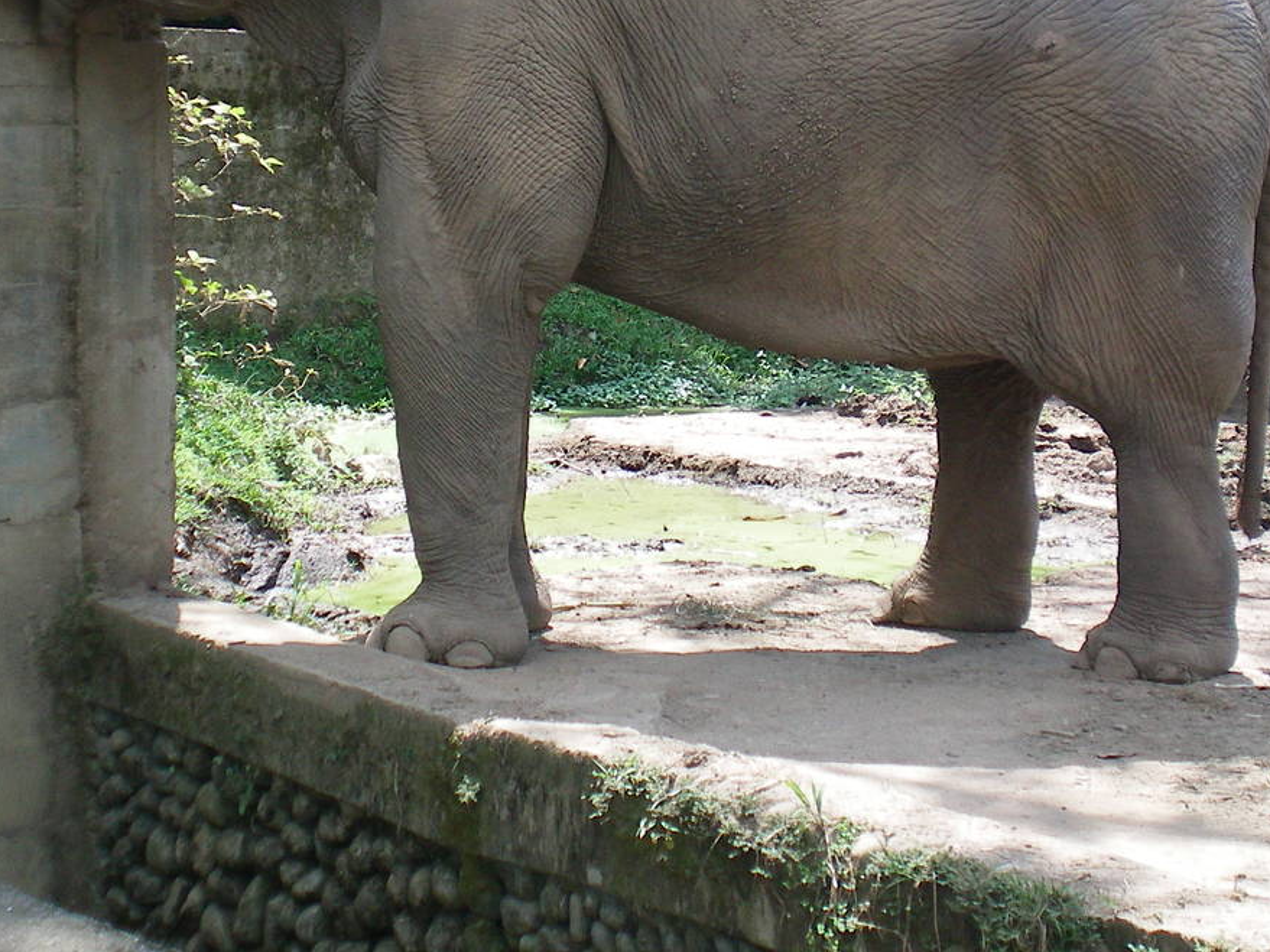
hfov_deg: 21.5
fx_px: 3338
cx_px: 500
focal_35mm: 91
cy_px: 224
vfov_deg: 16.1
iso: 64
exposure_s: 1/200
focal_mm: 8.4
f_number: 3.7
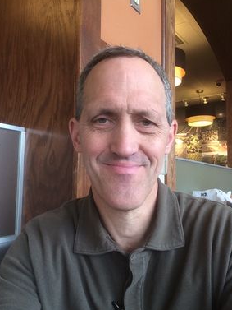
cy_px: 155
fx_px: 313
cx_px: 117
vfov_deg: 52.6
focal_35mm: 35
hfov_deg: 40.7
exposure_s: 1/30
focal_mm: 2.15
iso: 100
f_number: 2.4
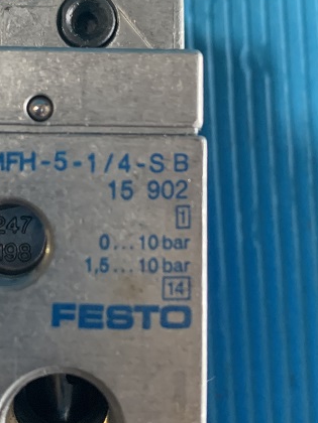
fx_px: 612
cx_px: 95
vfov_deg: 38.1
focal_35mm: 50
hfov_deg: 28.8
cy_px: 172
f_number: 1.8
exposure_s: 1/56
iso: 400
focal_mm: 4.25
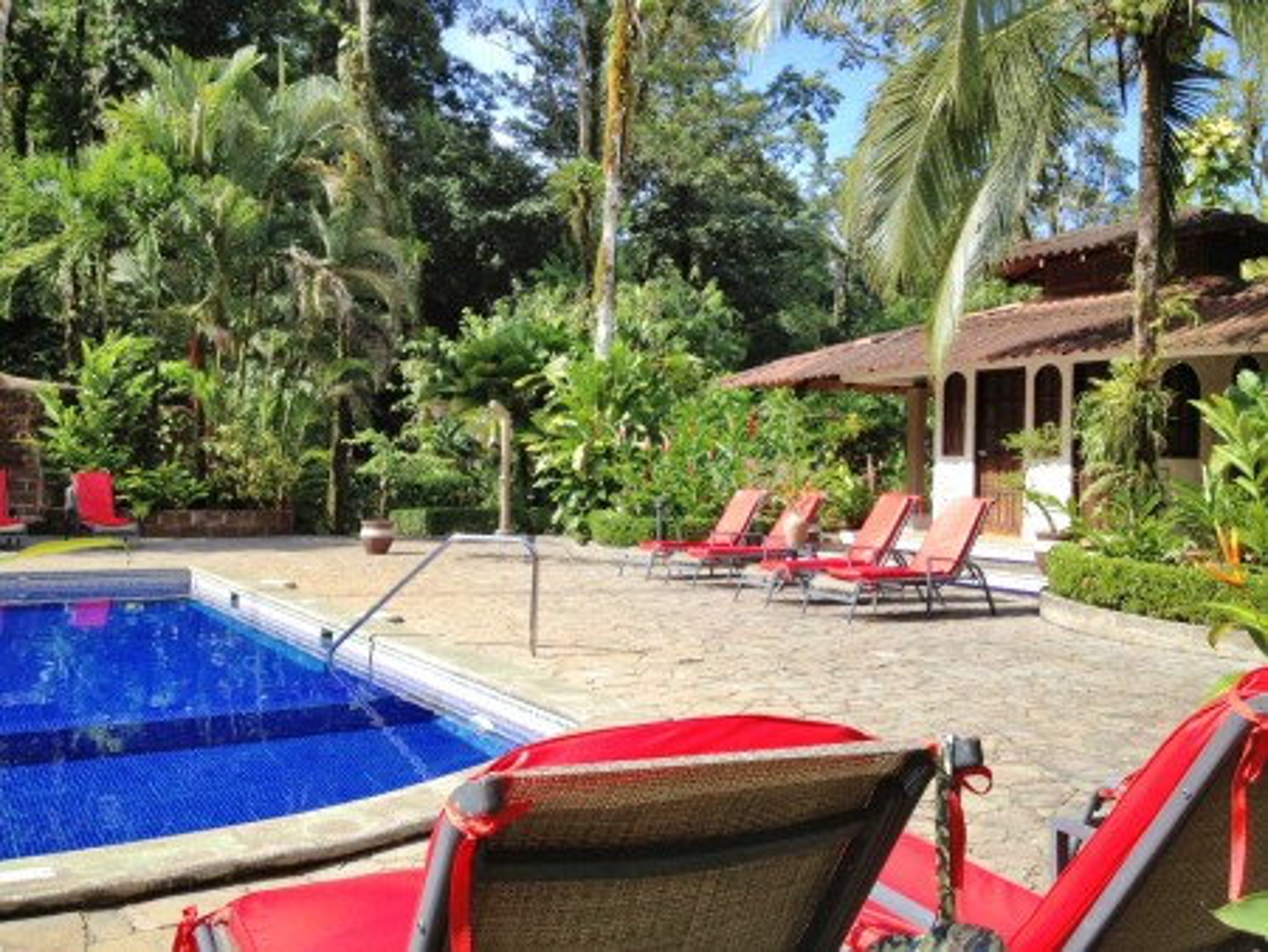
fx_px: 1283
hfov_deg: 52.6
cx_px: 634
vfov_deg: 40.7
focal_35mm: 35
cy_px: 476
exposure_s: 1/800
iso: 50
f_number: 2.4
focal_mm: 4.28
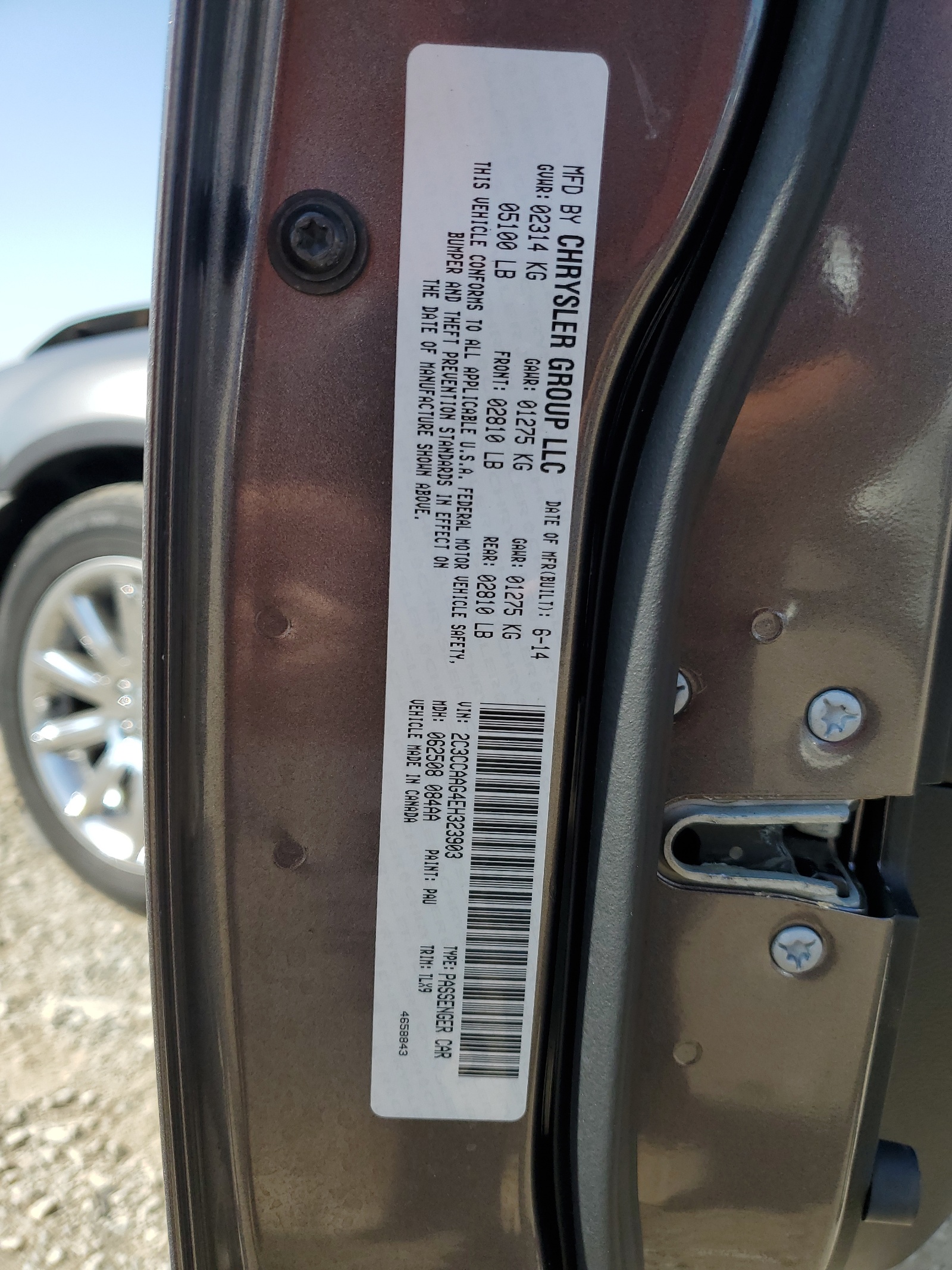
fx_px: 953
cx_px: 476
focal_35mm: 26
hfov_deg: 53.1
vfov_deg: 67.3
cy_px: 635
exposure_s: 1/1250
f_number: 1.5
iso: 50
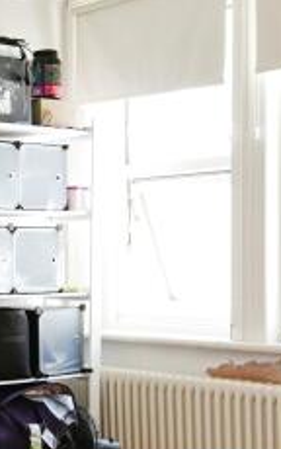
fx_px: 942
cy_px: 257
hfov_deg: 15.7
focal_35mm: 77
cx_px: -131
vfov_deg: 26.8
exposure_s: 1/30
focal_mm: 17
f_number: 10
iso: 640
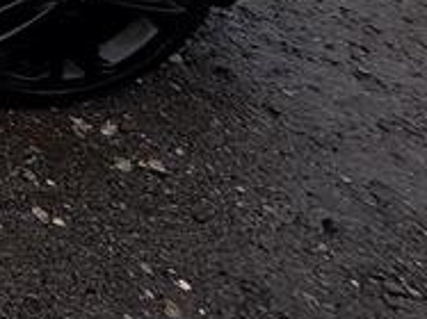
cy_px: -342
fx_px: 826
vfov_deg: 16.2
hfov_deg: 15.4
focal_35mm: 67
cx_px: -591
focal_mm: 2.22
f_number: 2.2
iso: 40
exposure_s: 1/394
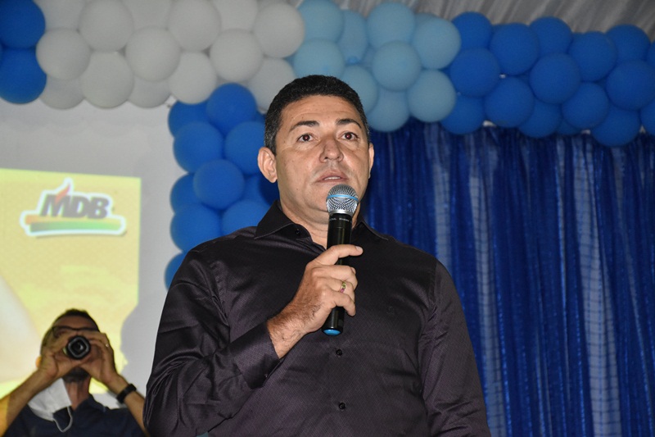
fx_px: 1910
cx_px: 328
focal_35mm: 105
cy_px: 218
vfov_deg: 13.0
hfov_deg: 19.5
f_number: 5
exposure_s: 1/100
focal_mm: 70
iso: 3200
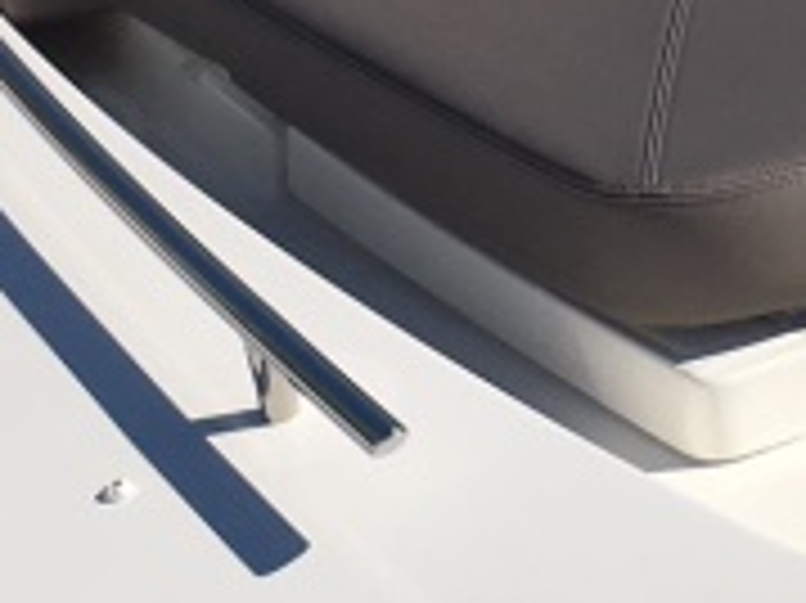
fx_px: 3863
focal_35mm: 166
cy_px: -202
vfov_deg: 8.8
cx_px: 792
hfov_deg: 11.8
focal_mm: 4.15
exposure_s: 1/4525
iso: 25
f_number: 2.2
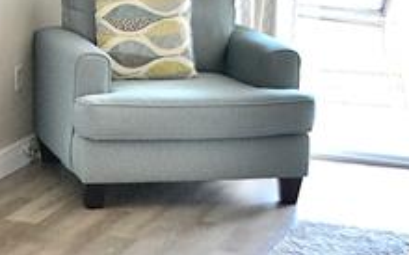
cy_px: 67
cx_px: -297
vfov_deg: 13.0
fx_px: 1114
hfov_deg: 17.4
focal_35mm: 100
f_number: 3.5
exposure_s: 1/60
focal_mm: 18
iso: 400
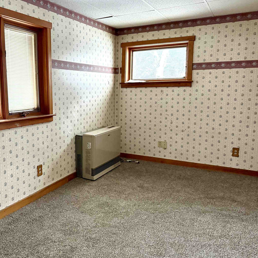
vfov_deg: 51.1
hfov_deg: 49.9
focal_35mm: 32
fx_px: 270
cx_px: 79
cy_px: 130
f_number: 1.78
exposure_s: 1/60
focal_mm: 6.76
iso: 800
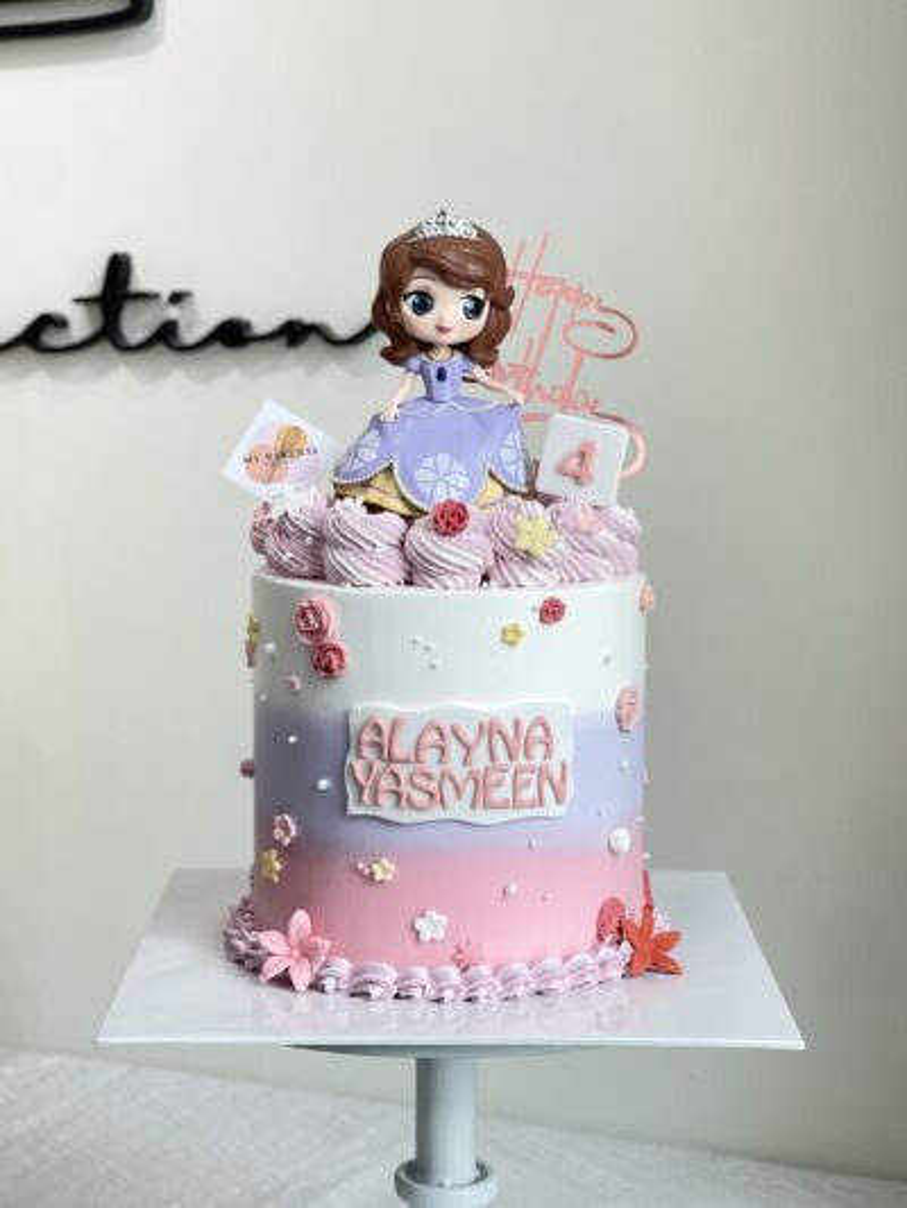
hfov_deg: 22.9
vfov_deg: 30.3
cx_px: 454
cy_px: 604
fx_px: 2235
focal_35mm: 64
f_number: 2.2
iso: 100
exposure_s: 1/100
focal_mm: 7.5
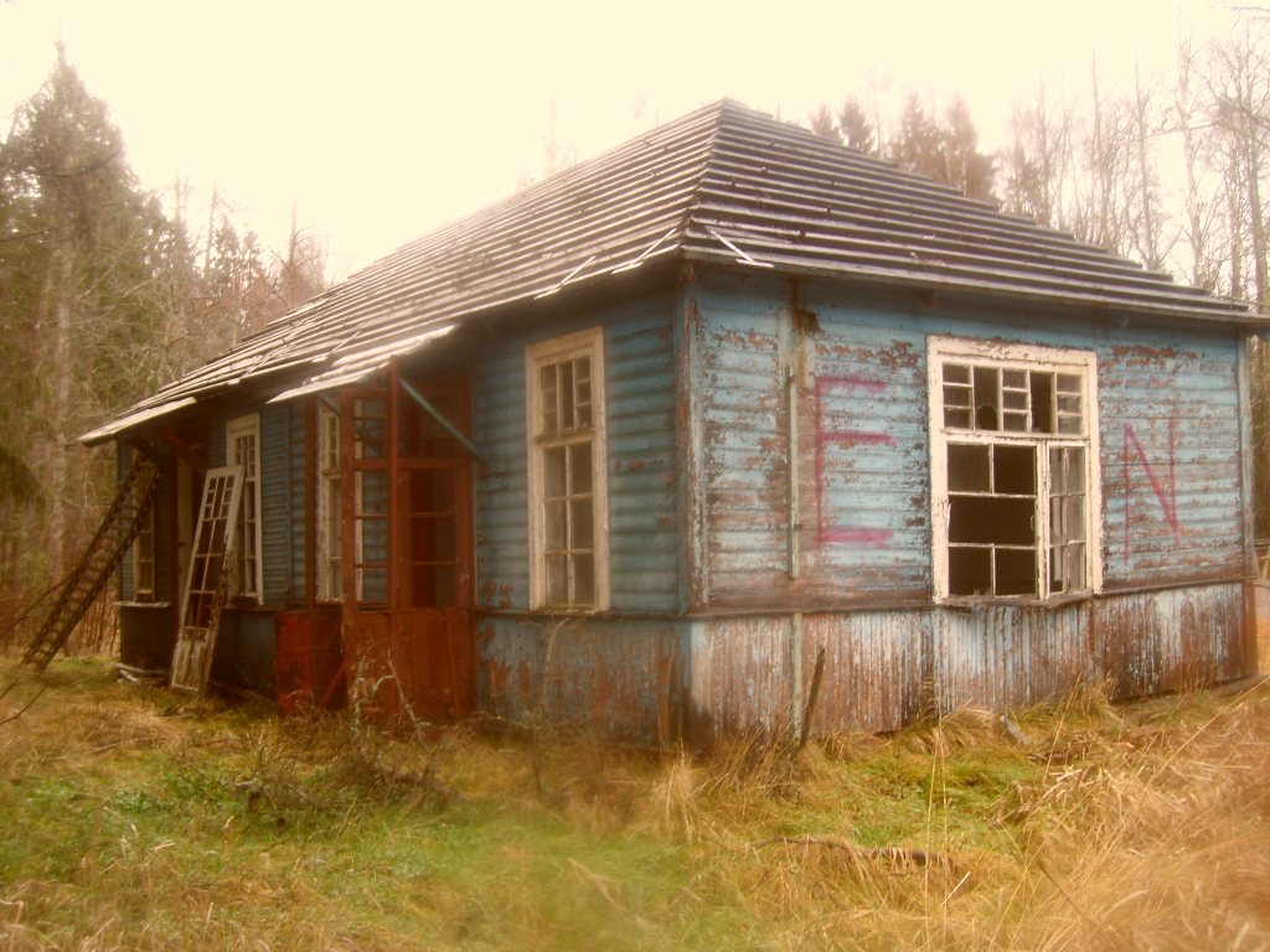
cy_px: 476
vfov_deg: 40.7
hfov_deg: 52.6
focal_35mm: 35
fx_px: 1284
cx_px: 635
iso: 50
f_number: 2.8
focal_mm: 5.8
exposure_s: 1/18
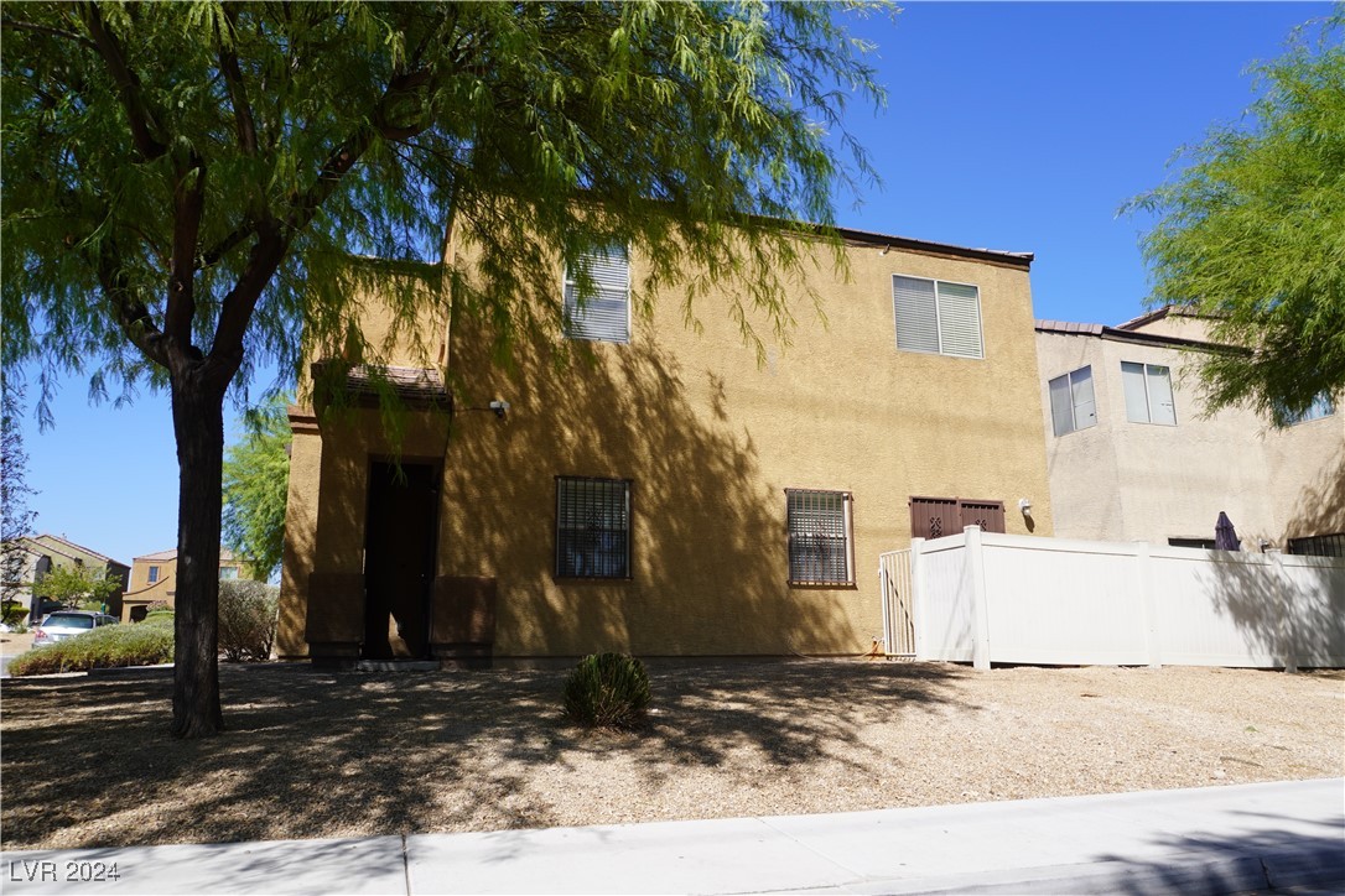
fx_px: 897
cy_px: 448
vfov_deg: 53.1
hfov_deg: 73.7
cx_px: 672
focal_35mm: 24
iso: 100
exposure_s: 1/125
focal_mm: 16
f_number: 9
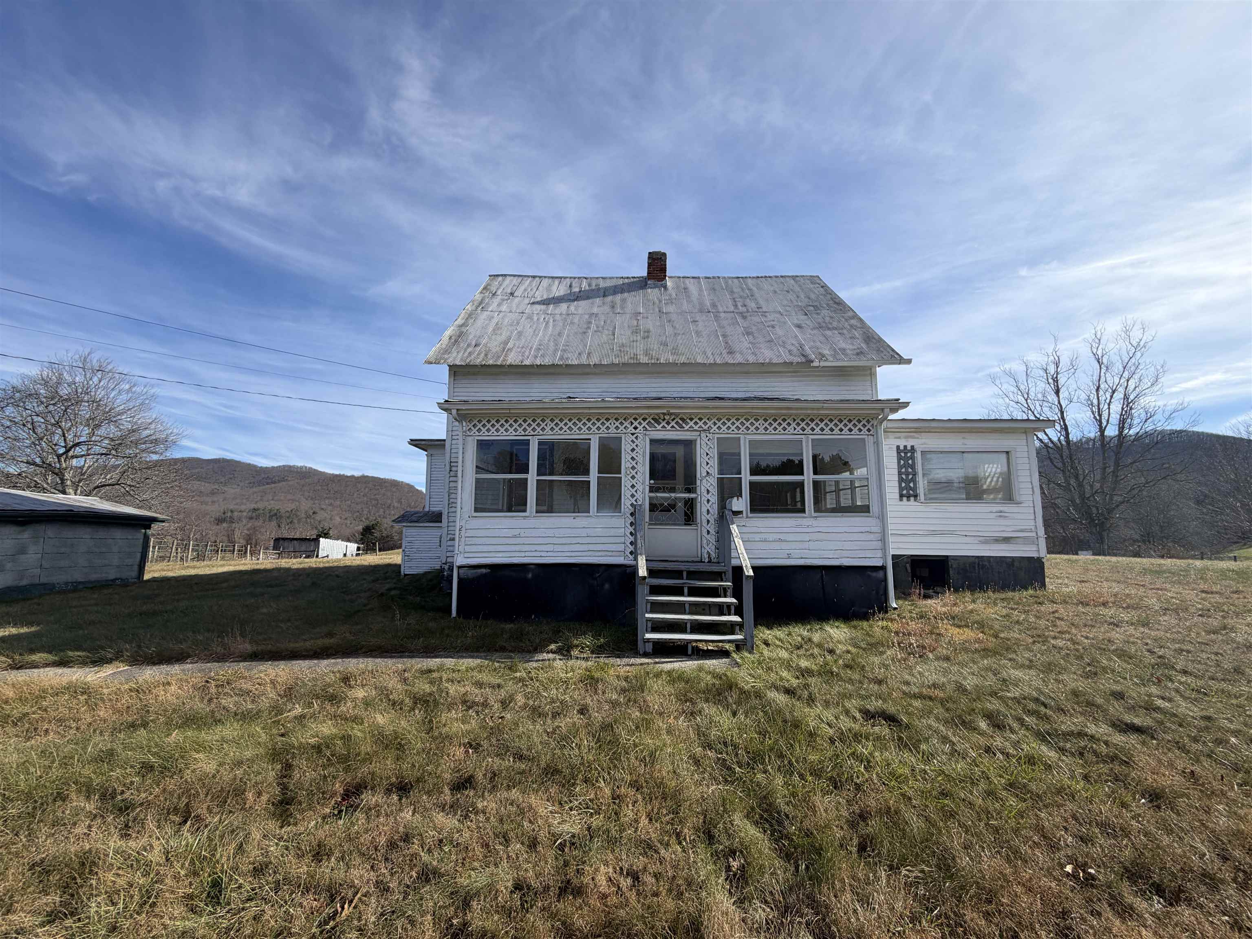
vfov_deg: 85.7
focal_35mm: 14
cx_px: 626
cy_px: 470
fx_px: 506
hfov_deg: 102.1
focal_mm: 2.22
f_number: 2.2
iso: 20
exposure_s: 1/770
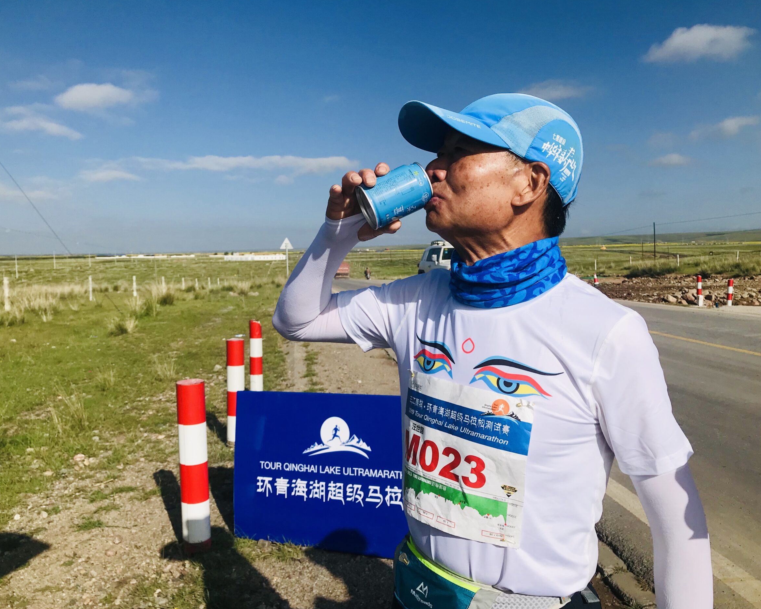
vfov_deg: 48.5
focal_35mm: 30
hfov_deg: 58.8
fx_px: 676
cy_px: 309
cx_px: 375
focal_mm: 3.99
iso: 20
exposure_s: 1/5319
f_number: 1.8
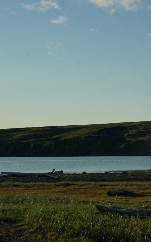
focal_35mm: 94
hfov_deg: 13.8
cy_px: 101
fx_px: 619
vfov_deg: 22.1
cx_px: 121
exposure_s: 1/1600
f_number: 11
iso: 800
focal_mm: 43
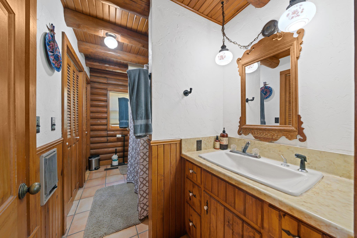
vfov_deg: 90.0
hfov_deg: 112.6
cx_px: 178
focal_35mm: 12
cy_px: 119
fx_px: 119
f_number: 7.1
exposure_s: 4
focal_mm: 12
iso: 100
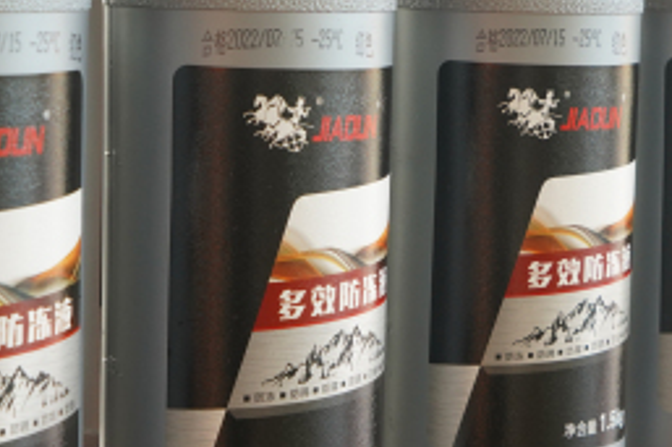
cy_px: 149
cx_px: 439
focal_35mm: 105
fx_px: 1959
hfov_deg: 19.4
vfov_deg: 13.0
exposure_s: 1/40
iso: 1000
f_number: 8
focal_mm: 45
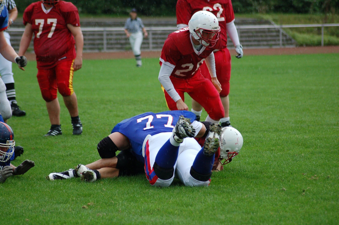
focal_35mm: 225
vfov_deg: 6.1
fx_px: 2115
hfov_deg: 9.2
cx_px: 170
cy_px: 112
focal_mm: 150
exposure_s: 1/400
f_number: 4.5
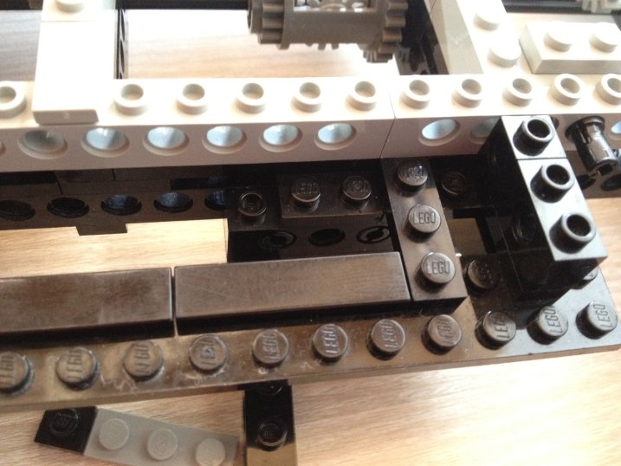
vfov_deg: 40.7
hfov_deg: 52.6
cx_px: 310
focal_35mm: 35
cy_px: 233
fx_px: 628
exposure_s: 1/15
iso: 400
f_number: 2.4
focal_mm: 4.28
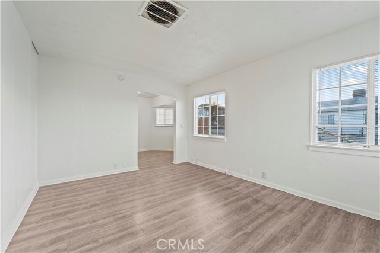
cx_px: 190
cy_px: 126
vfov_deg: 81.2
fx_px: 148
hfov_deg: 104.2
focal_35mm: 14
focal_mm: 14
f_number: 9
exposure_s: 1/20
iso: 3200
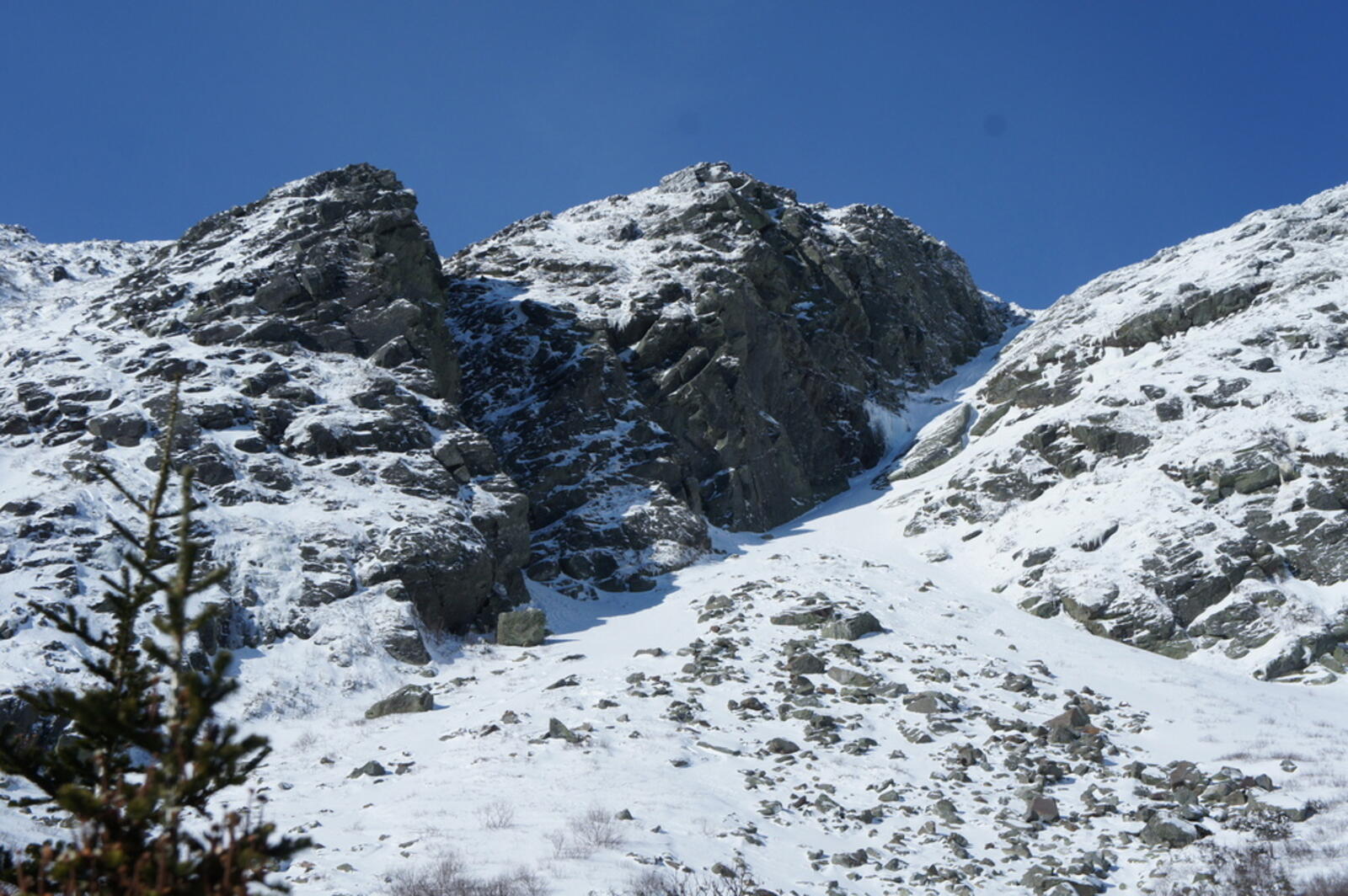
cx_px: 674
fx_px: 2469
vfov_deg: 20.6
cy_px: 448
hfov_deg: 30.5
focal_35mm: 66
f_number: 9
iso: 200
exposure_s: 1/250
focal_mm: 44
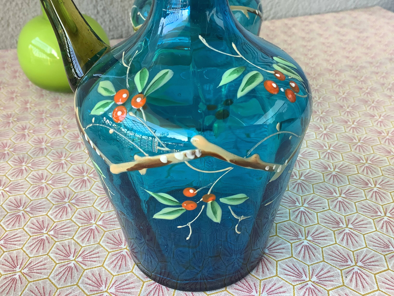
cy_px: 148
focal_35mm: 31
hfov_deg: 58.4
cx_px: 197
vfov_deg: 45.4
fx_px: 353
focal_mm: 3.3
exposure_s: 1/60
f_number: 2.4
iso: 64
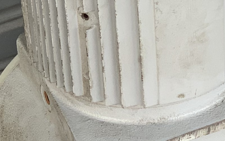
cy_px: 93
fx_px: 1705
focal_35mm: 278
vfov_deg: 4.7
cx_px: 211
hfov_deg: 7.5
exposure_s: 1/122
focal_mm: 6
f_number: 2.4
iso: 40
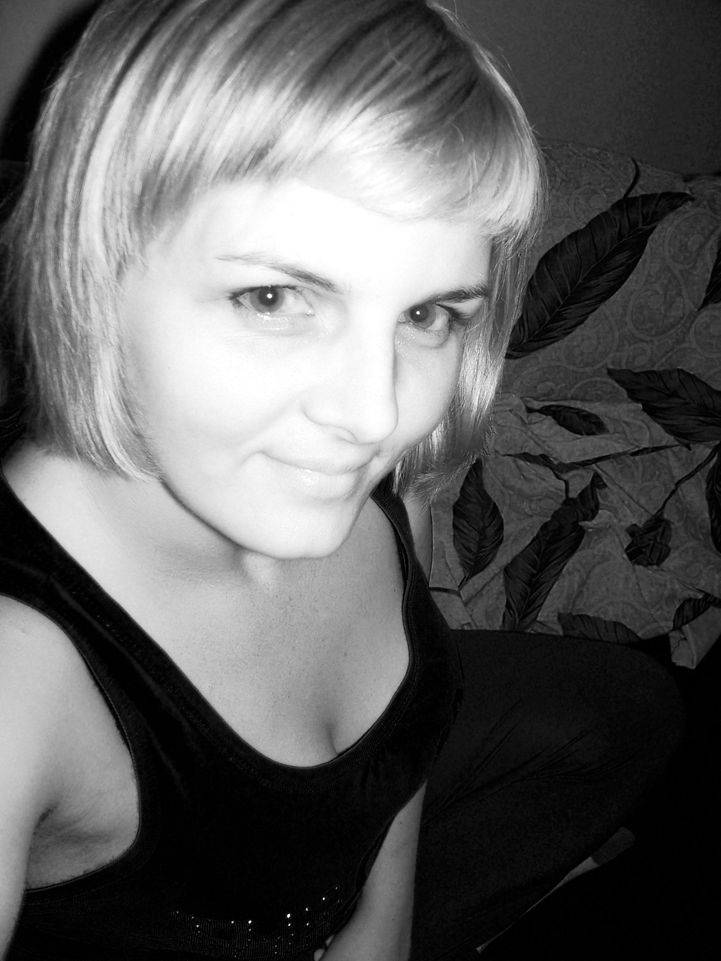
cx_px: 360
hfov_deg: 40.7
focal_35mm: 35
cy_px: 480
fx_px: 972
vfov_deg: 52.6
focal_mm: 6
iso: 80
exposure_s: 1/60
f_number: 2.8
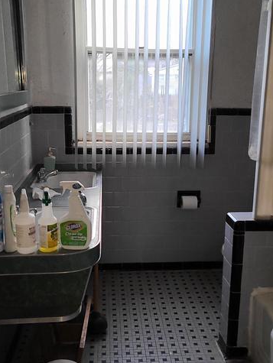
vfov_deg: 44.7
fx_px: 441
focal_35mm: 42
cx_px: 142
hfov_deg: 34.4
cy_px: 193
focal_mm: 5.4
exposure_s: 1/59
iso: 320
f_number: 1.8
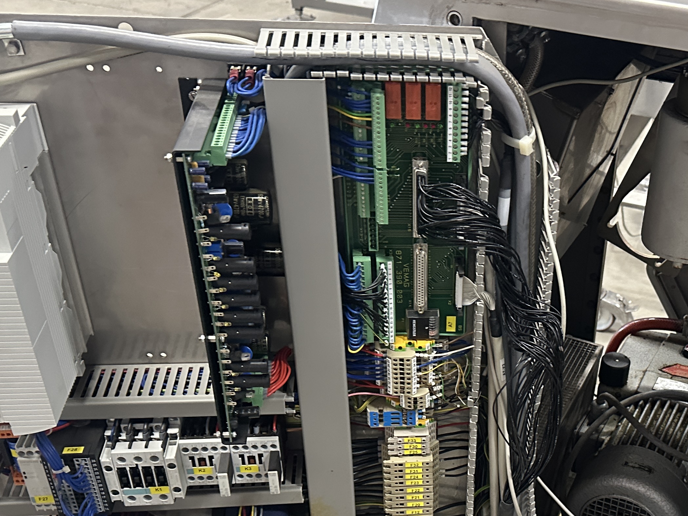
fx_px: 914
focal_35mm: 46
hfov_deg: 40.1
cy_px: 419
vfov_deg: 30.7
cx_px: 513
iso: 800
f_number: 1.78
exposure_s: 1/50
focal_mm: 6.86
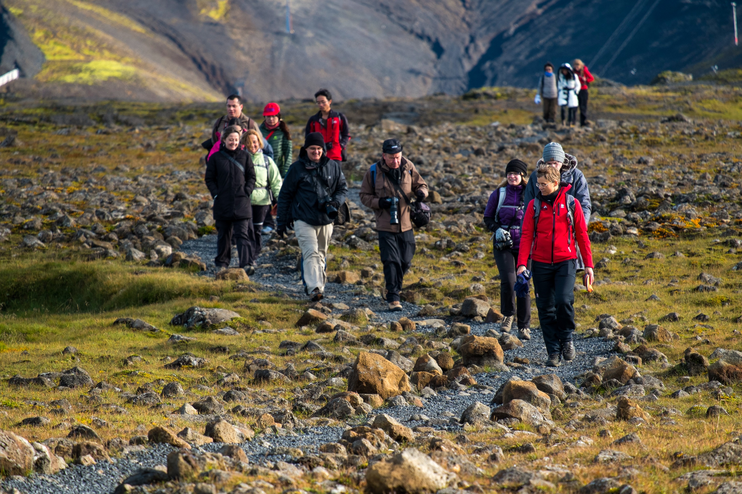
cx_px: 371
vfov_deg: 4.6
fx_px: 6183
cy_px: 247
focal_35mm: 300
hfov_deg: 6.9
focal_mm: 200
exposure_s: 1/500
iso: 320
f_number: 5.6
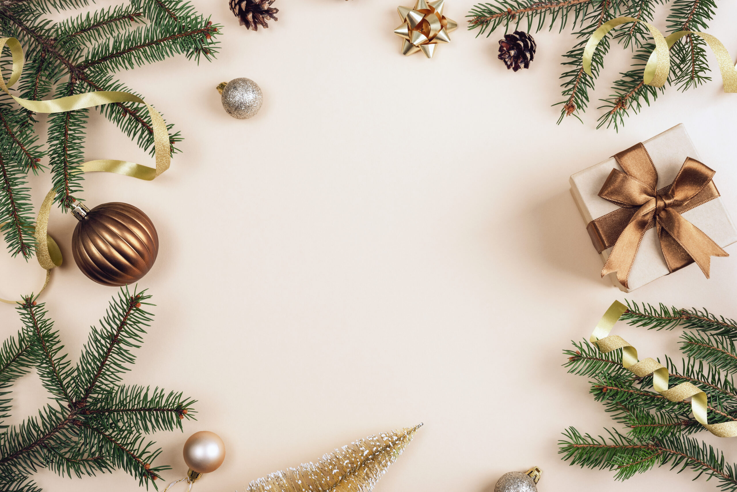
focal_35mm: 50
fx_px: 1024
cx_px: 368
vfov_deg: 27.0
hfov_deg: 39.6
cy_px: 246
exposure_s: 1/160
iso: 100
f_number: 11
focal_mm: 50
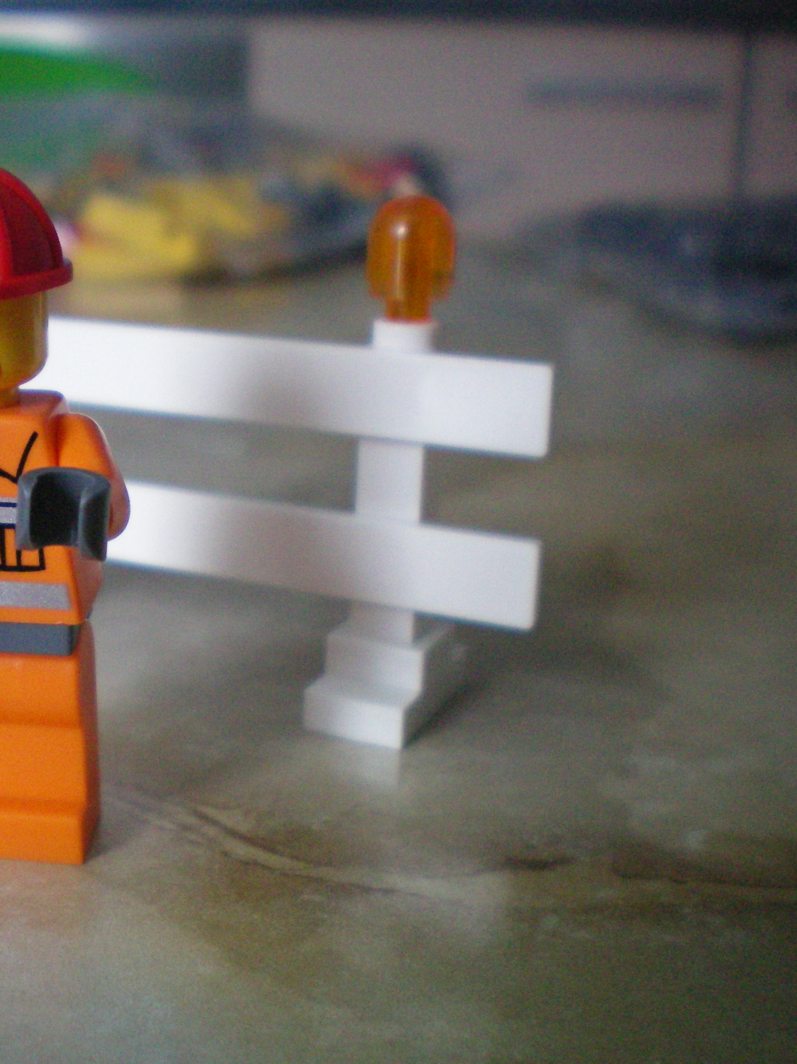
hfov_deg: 27.8
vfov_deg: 37.5
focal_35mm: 51
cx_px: 122
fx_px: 1566
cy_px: 529
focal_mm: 6.3
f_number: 3.1
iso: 250
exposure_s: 1/60
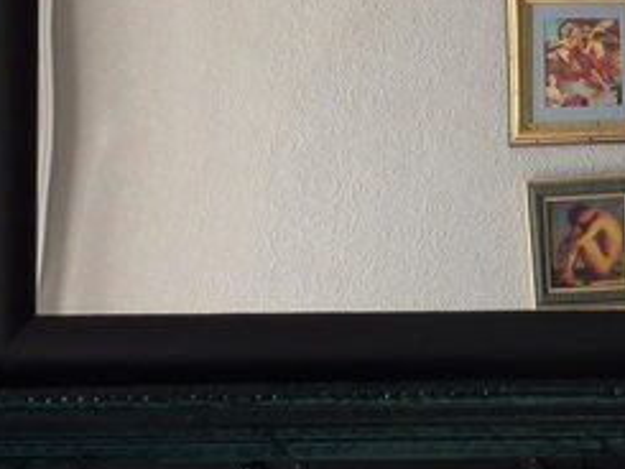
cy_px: -92
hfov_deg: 6.8
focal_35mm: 291
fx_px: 5257
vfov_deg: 5.1
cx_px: 668
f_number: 4.4
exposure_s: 1/50
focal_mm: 19.5
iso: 125
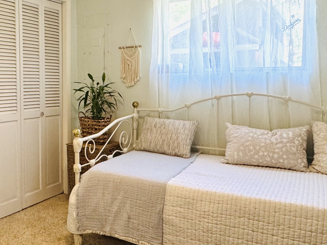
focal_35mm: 37
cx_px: 91
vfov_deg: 38.6
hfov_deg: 48.6
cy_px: 106
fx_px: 349
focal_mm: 2.22
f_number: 2.2
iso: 250
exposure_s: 1/60
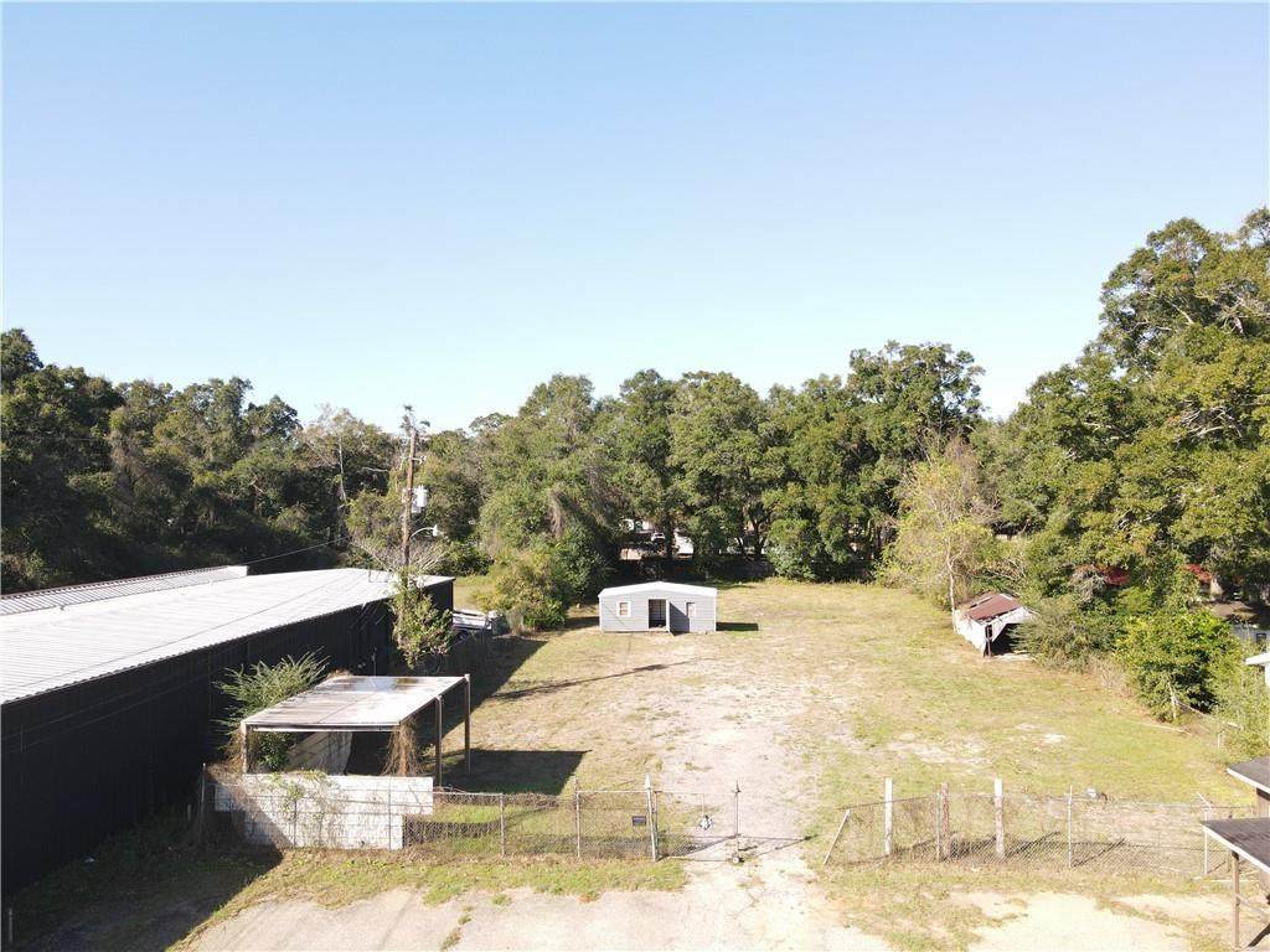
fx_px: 881
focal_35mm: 24
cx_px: 635
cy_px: 476
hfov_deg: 71.6
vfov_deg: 56.8
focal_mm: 4.5
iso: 100
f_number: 2.8
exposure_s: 1/240
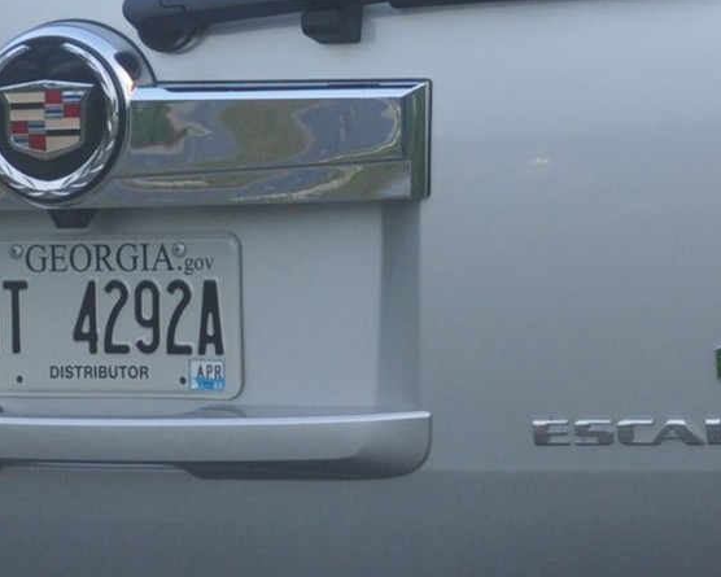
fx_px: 2967
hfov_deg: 13.7
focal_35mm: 139
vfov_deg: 11.1
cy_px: 222
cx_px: 685
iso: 400
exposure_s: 1/80
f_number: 4
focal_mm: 22
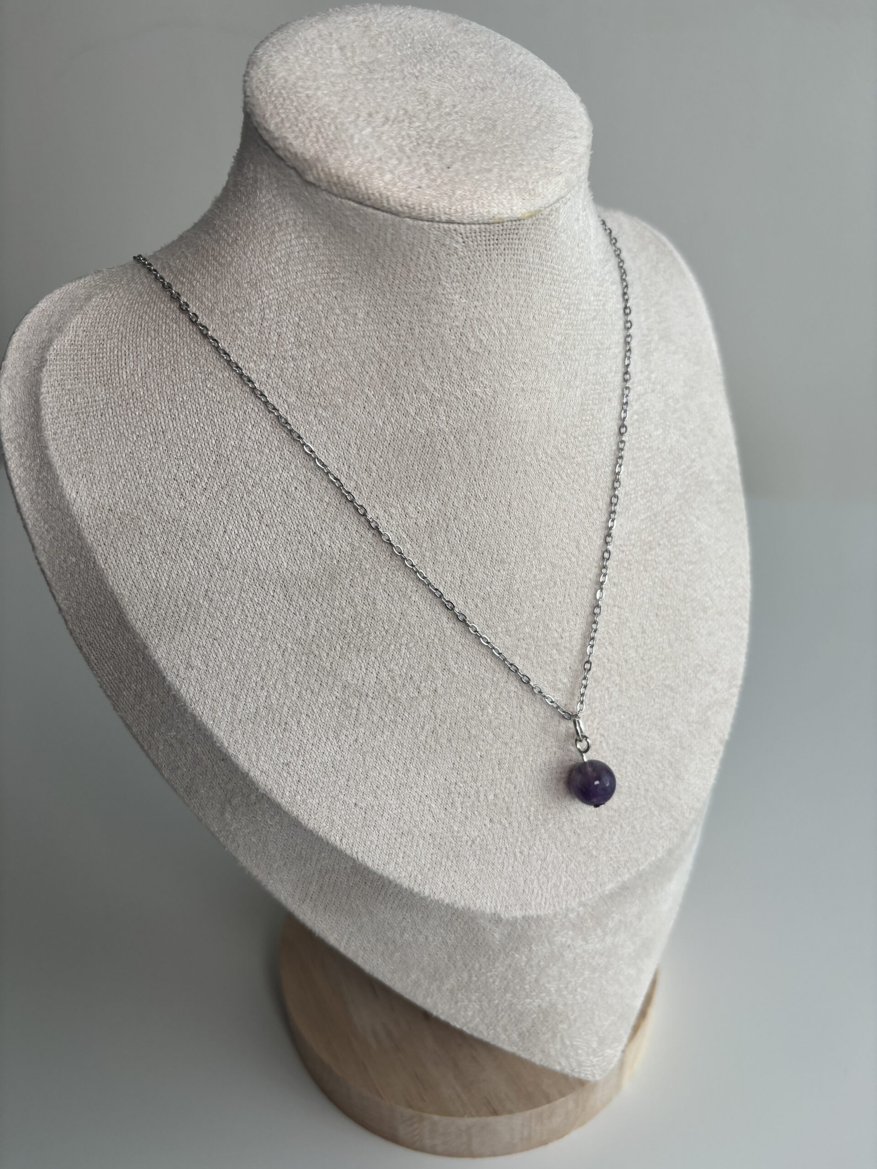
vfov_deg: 67.3
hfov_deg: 53.1
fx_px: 878
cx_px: 438
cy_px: 584
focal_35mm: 26
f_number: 1.6
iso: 50
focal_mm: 5.96
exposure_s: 1/334
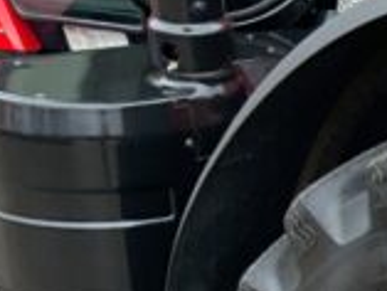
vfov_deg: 11.5
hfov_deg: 14.6
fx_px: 1320
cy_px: 543
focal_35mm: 118
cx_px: 693
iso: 64
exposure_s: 1/77
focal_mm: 3
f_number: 1.8
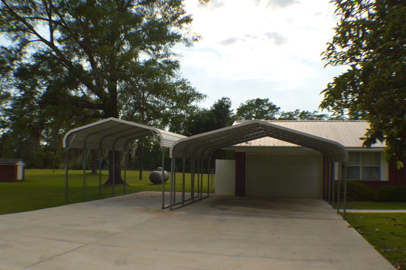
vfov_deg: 34.1
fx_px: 439
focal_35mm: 39
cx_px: 203
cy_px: 135
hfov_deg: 49.6
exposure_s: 1/200
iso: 100
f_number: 7.1
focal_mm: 26
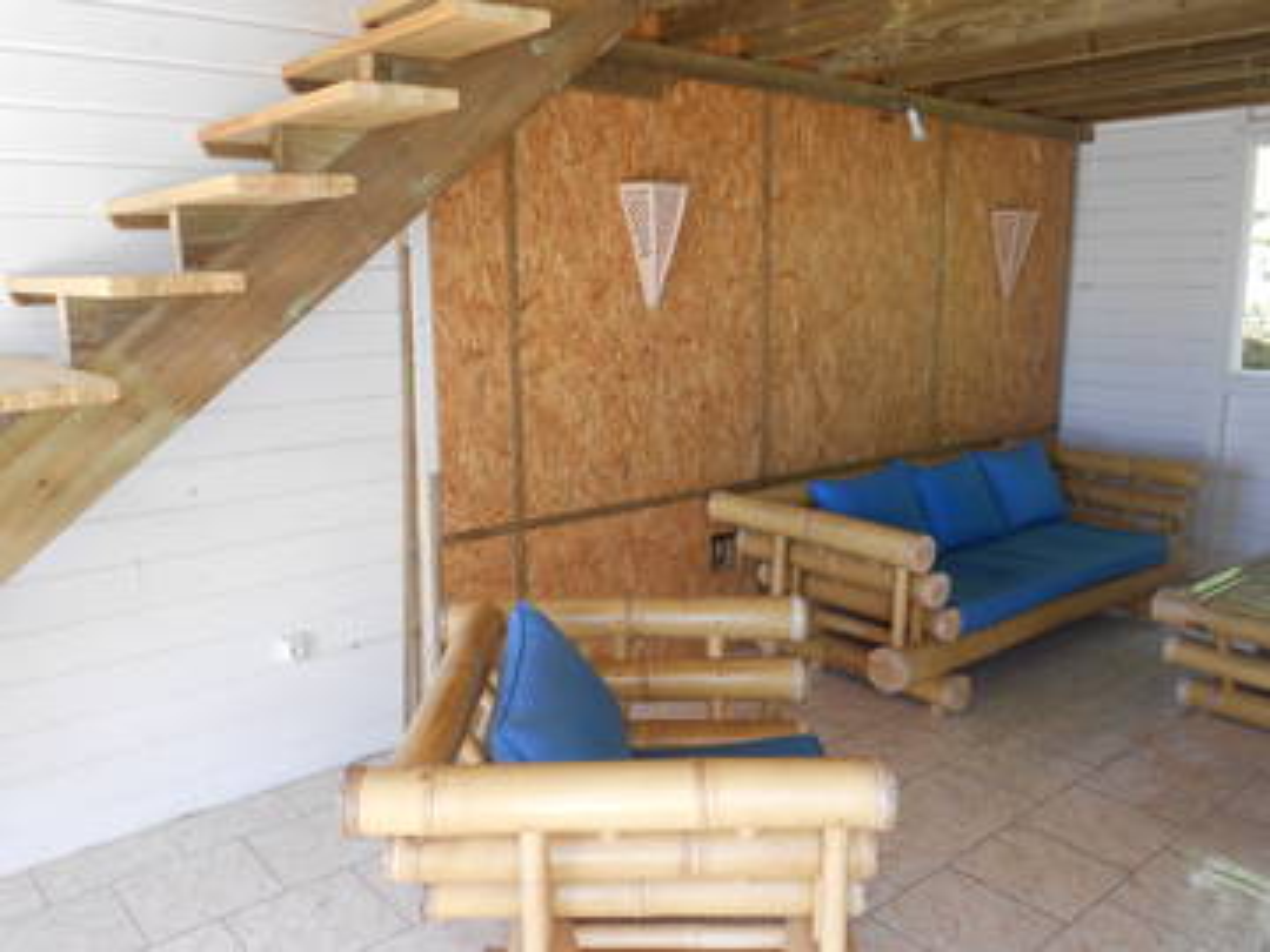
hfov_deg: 61.7
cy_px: 476
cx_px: 635
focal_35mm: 29
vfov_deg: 48.2
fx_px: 1064
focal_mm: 5.1
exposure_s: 1/50
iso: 80
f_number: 3.4
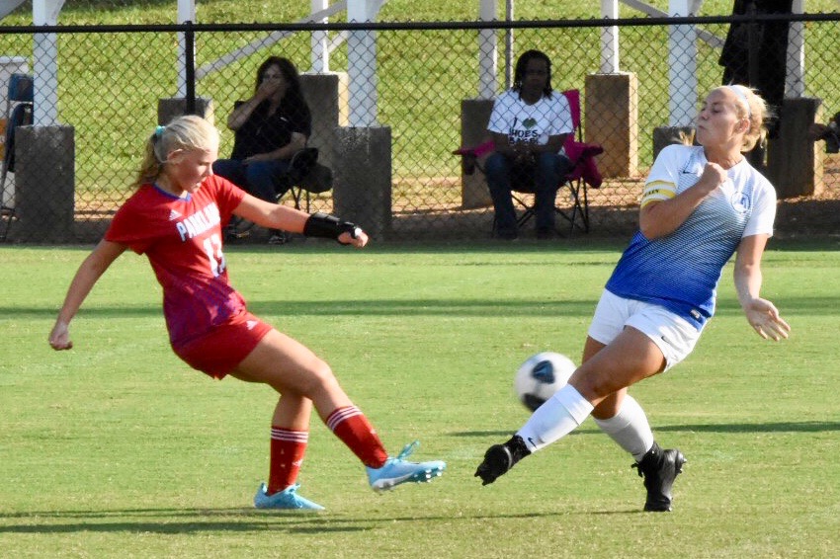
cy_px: 280
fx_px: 6997
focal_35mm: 300
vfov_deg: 4.6
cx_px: 420
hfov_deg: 6.9
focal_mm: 200
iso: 4500
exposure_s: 1/800
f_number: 22
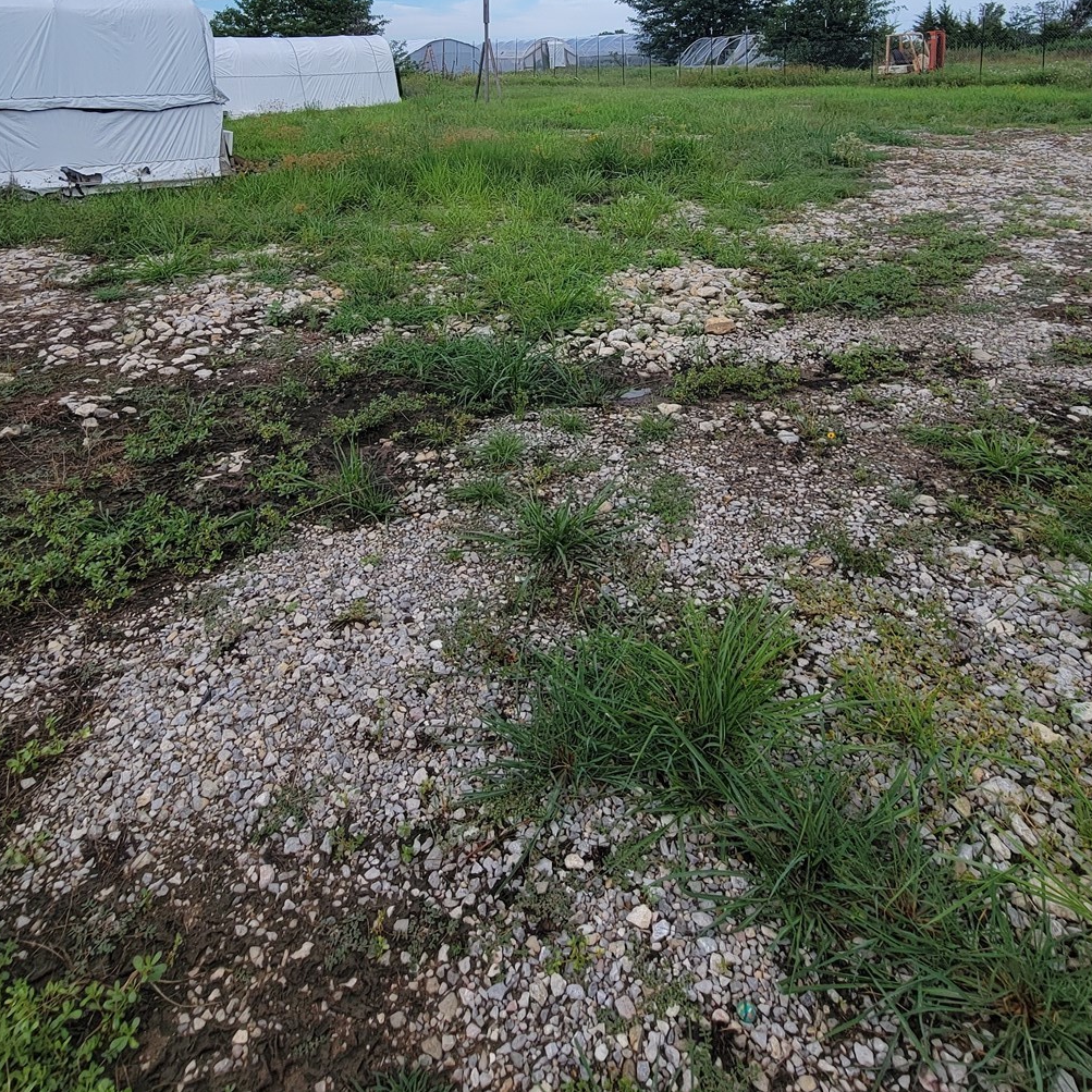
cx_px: 494
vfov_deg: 62.9
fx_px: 785
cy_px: 200
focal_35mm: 22
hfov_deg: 69.5
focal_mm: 2.2
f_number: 2.2
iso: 50
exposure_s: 1/1235
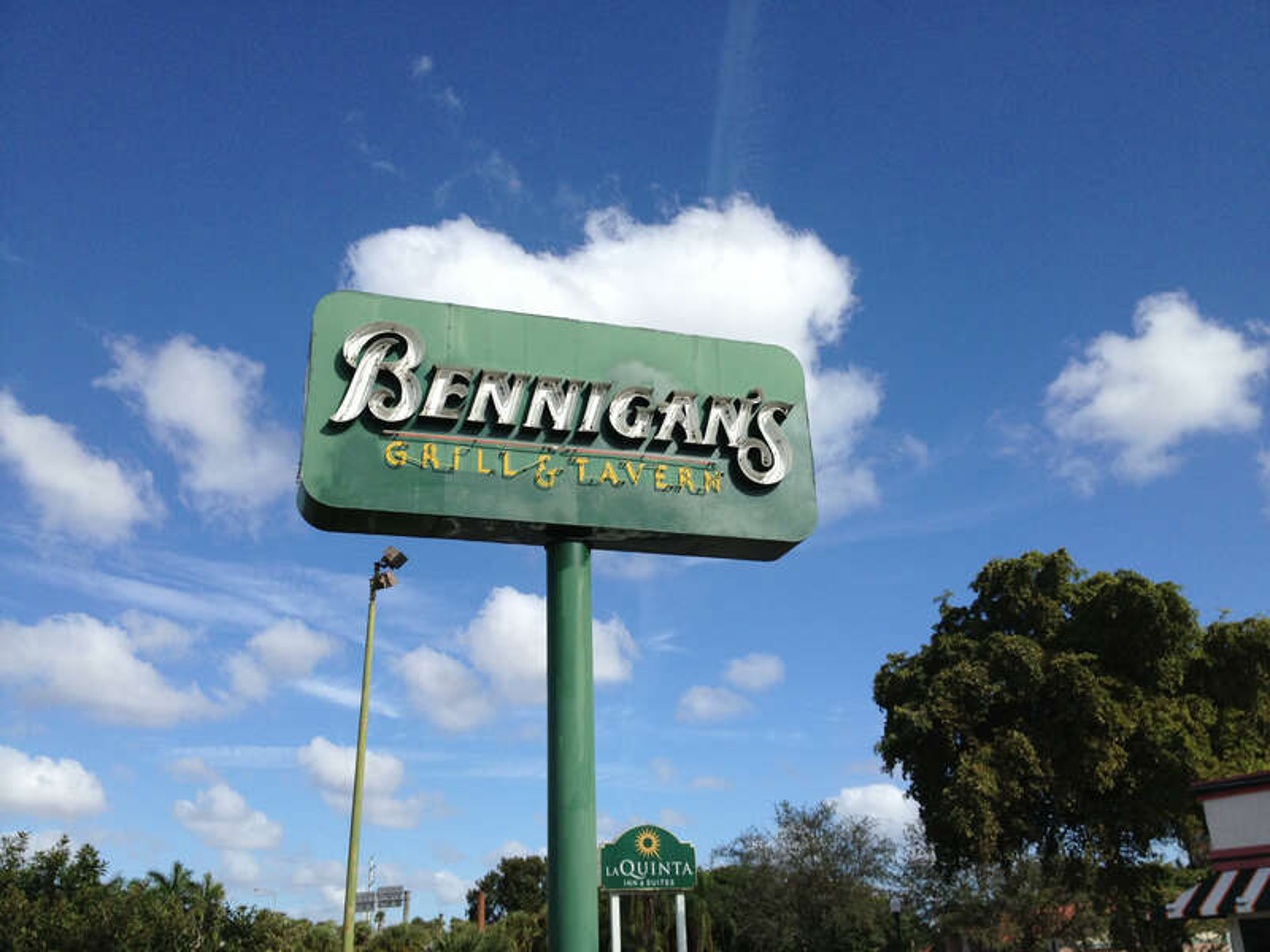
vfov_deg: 40.7
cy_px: 476
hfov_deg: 52.6
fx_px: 1284
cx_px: 635
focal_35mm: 35
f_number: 2.4
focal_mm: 4.28
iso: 50
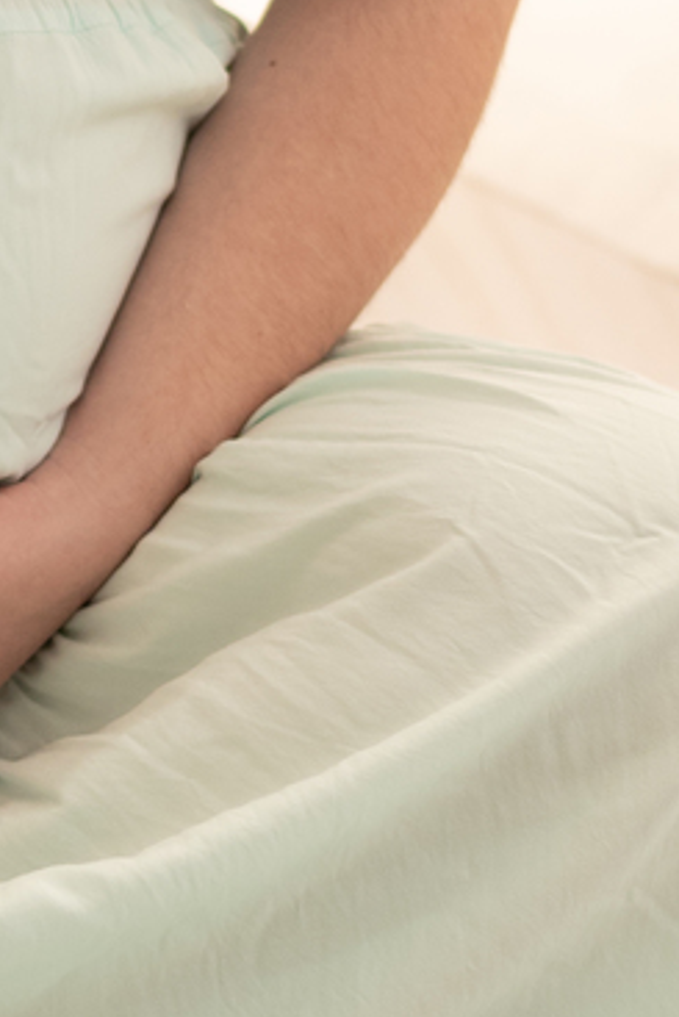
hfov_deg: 5.6
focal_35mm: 245
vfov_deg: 8.4
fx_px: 6924
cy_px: 67
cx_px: -53
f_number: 2.5
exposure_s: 1/320
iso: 320
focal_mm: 50
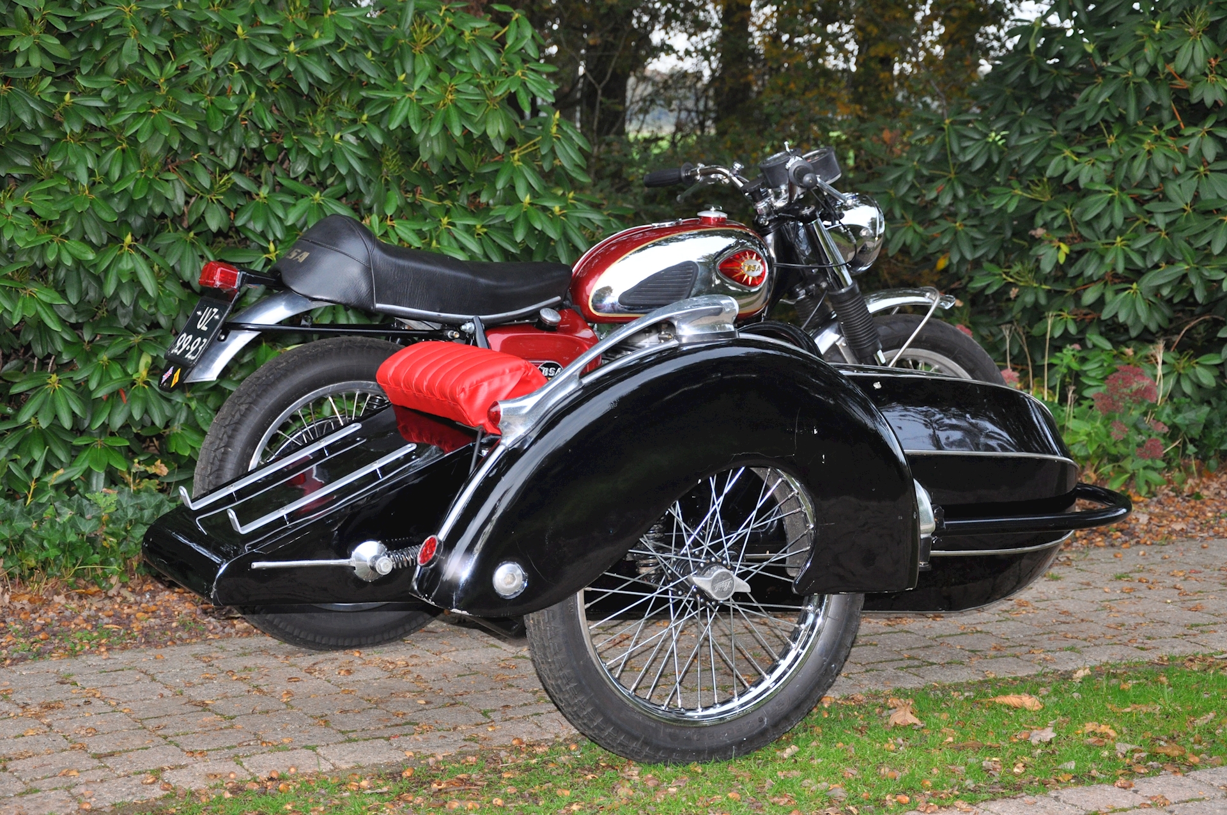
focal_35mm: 72
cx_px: 614
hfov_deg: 28.1
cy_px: 408
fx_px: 2451
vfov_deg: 18.9
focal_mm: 48
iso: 800
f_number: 4.8
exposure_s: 1/60
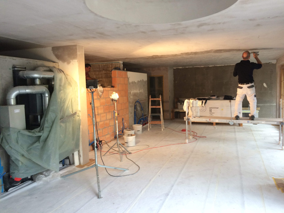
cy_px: 106
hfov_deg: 61.7
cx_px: 142
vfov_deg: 48.2
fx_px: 238
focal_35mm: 29
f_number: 2.2
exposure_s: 1/33
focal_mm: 4.15
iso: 40
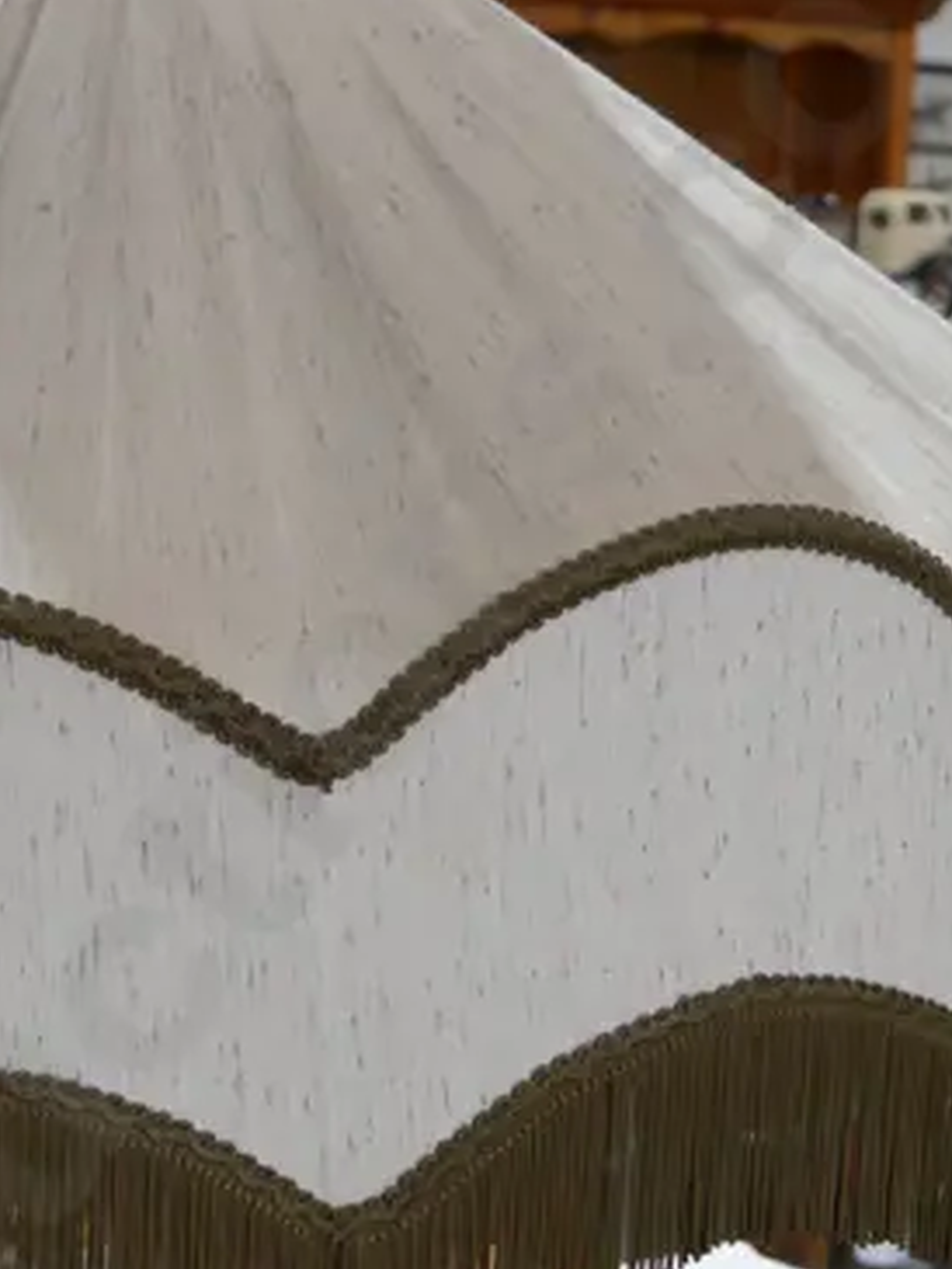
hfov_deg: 14.5
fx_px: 3701
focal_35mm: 101
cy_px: 1106
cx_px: 50
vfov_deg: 19.1
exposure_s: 1/60
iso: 250
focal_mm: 18
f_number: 4
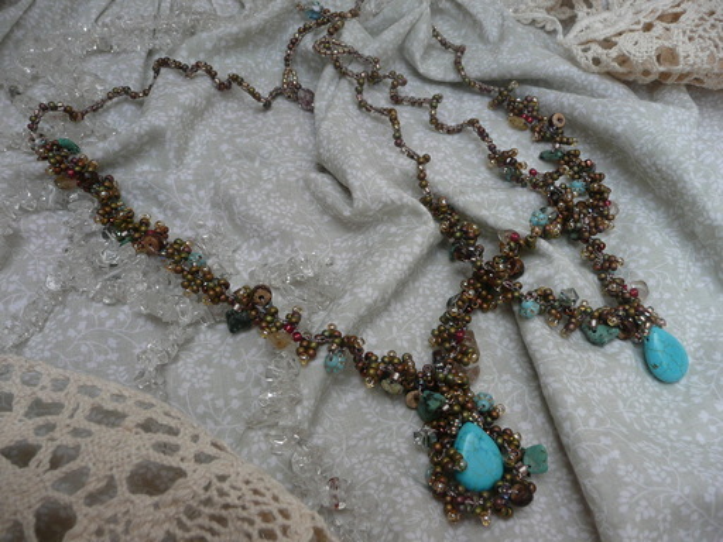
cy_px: 271
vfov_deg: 49.7
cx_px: 362
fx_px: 585
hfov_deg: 63.4
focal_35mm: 28
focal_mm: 4.6
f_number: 3.3
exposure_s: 1/400
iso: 100
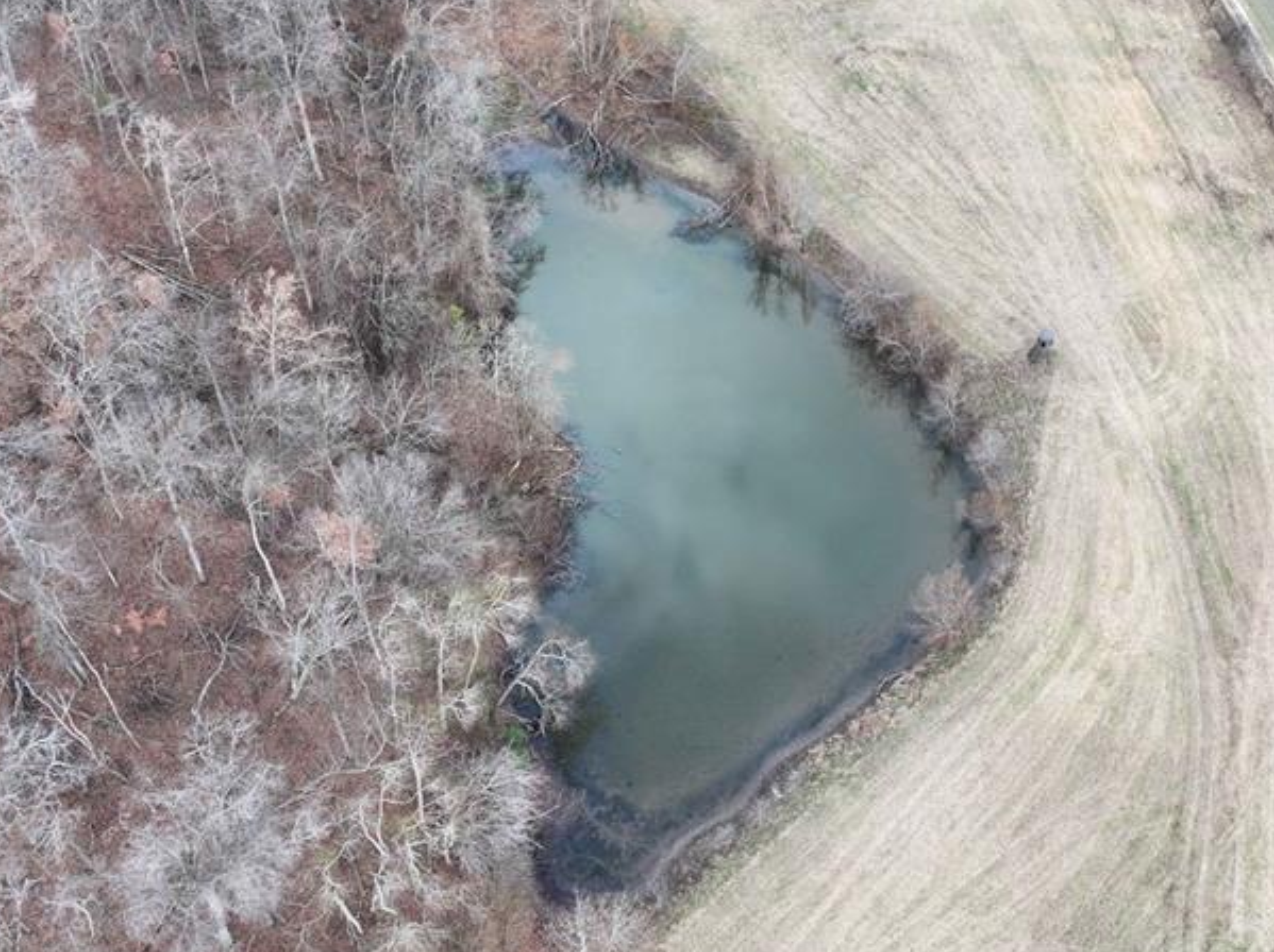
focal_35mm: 41
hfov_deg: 45.6
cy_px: 395
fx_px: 1507
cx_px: 757
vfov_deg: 35.0
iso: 100
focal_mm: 12.29
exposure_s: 1/160
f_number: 2.8
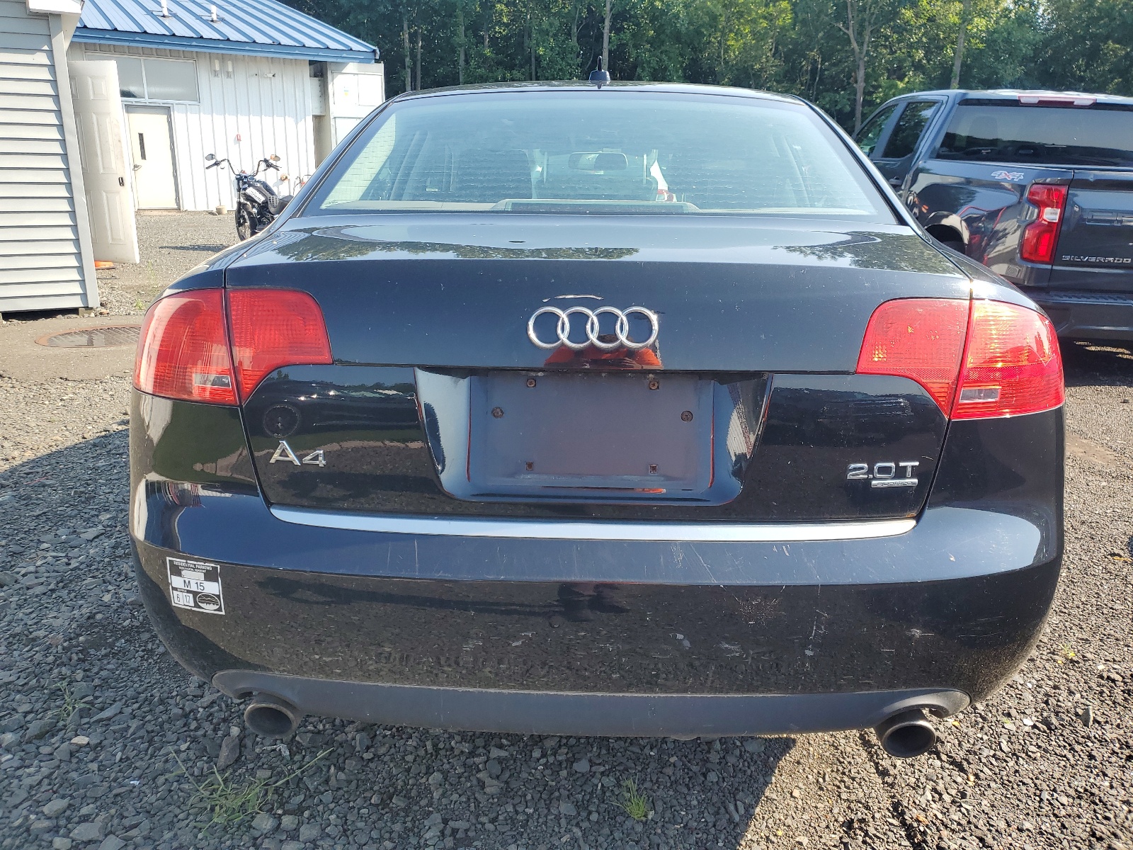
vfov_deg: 53.1
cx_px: 566
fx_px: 851
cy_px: 425
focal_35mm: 26
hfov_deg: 67.3
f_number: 1.5
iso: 50
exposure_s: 1/833
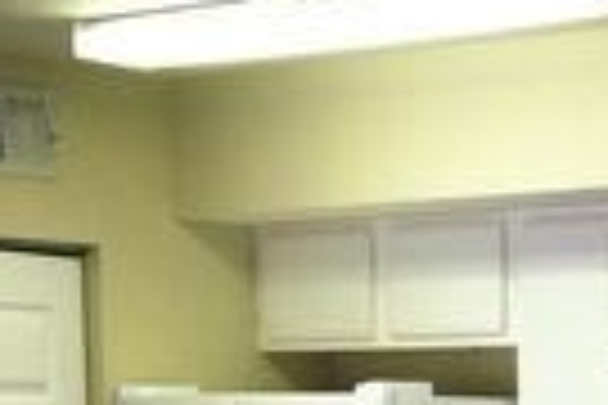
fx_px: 2280
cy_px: 574
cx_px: 603
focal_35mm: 135
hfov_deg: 14.9
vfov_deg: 9.9
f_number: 2.8
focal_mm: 3.85
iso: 80
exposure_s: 1/15
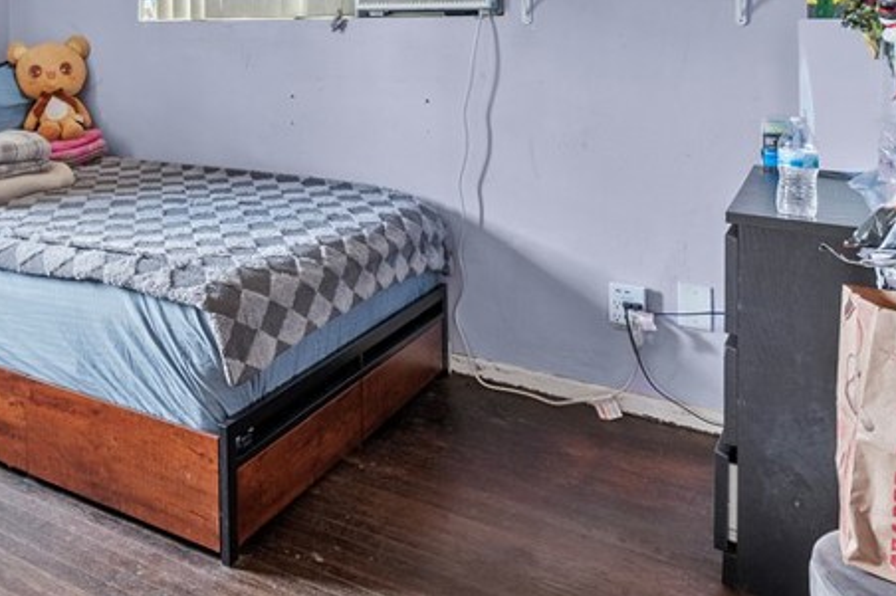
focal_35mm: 34
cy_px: 39
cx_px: 103
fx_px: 846
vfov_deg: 36.0
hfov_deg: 50.1
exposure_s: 1/1.67
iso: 640
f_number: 9
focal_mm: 15
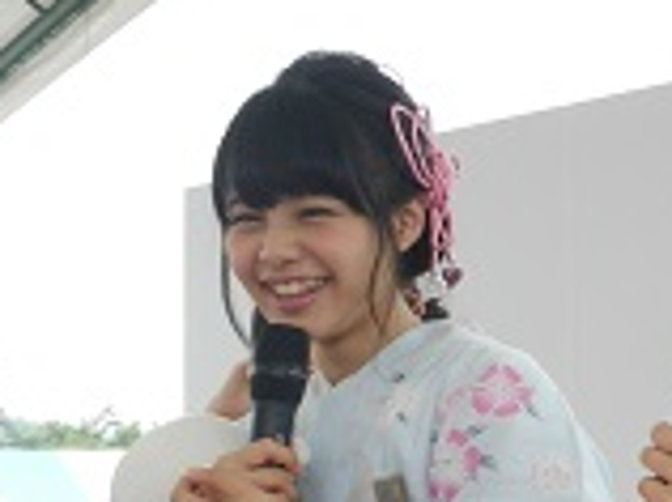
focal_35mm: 154
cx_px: 568
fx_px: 2985
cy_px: 521
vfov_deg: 9.5
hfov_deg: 12.8
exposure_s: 1/250
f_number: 4.5
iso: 360
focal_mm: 10.9
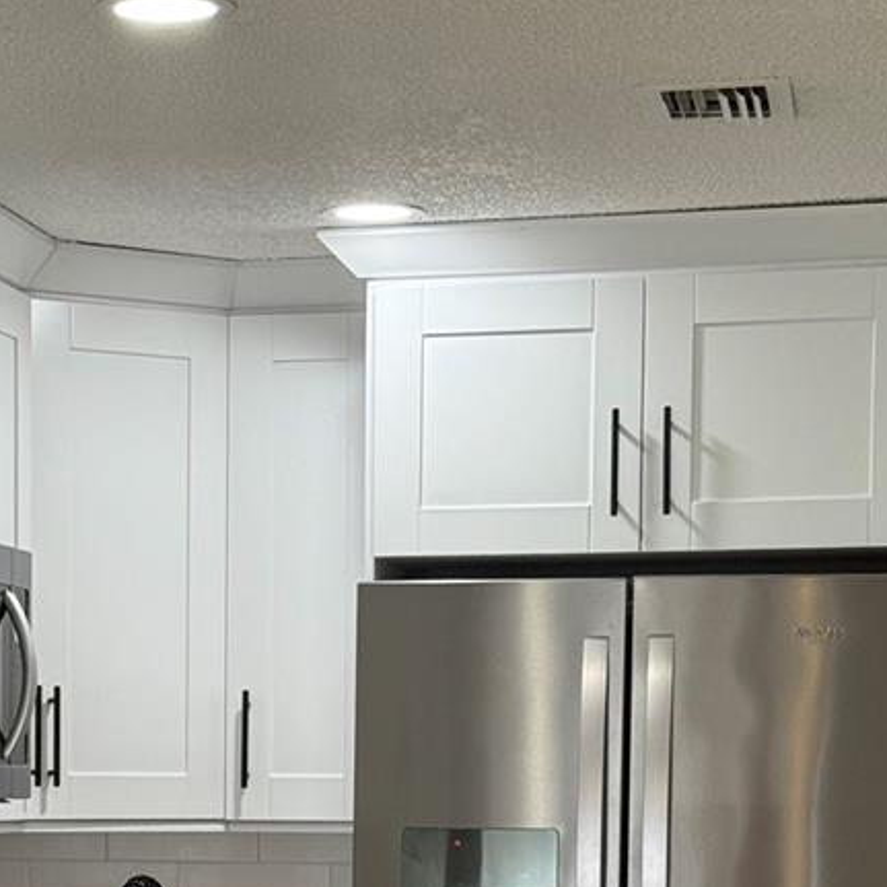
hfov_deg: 14.7
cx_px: 146
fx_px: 3421
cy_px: 998
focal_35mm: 118
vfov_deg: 14.4
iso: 125
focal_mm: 6.76
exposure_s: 1/120
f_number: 1.78
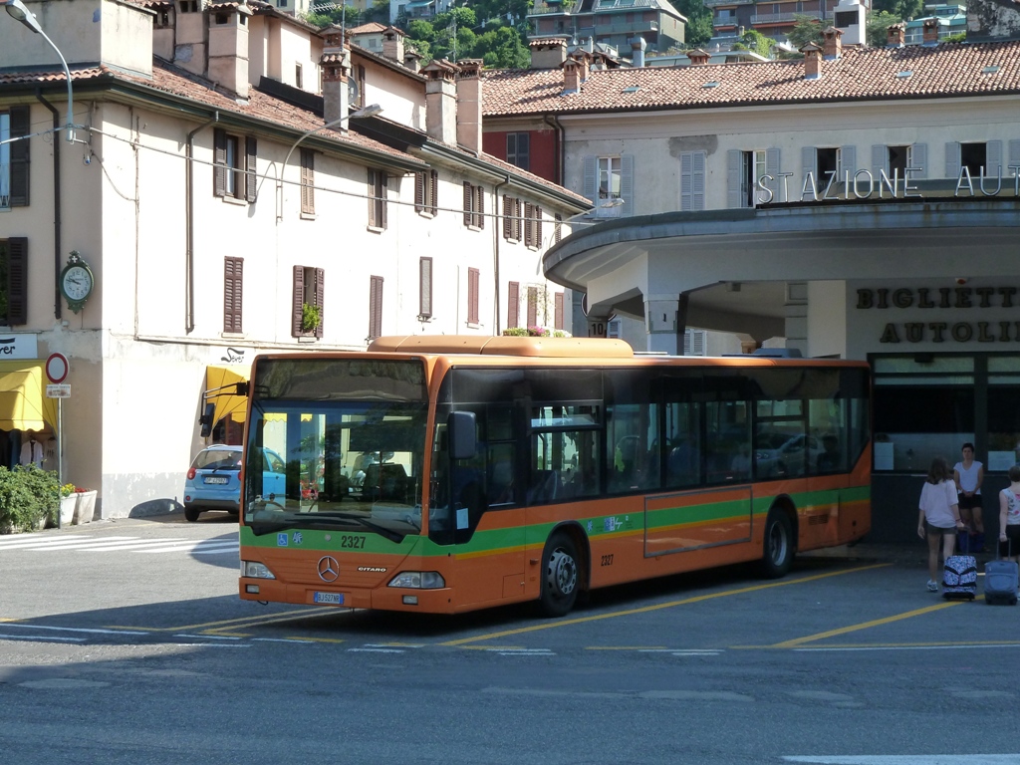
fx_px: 2298
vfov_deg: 18.9
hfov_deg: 25.0
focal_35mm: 78
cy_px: 382
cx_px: 510
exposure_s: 1/320
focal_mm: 12.8
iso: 200
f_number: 4.2
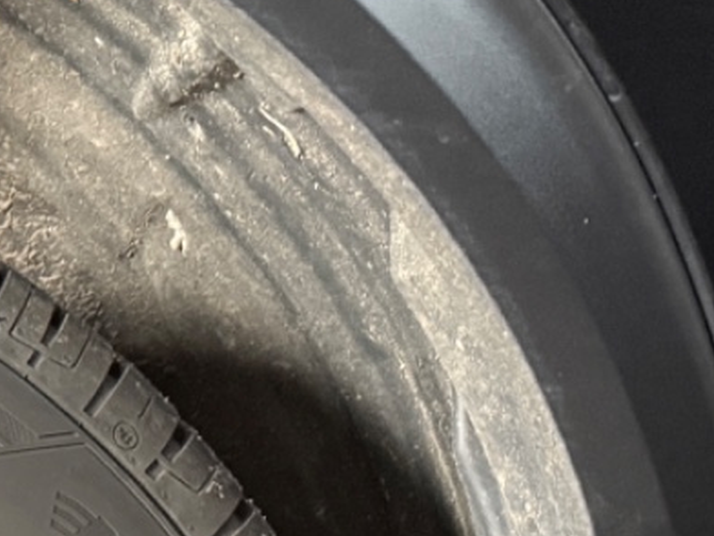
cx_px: -665
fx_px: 2021
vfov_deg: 13.1
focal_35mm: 98
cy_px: 1067
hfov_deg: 16.1
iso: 800
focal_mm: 6.76
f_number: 1.78
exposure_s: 1/50
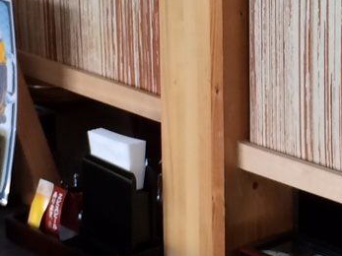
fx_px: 1393
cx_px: 330
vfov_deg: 10.4
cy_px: 11
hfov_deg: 13.8
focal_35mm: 141
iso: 64
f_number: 2.2
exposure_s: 1/30
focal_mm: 4.12
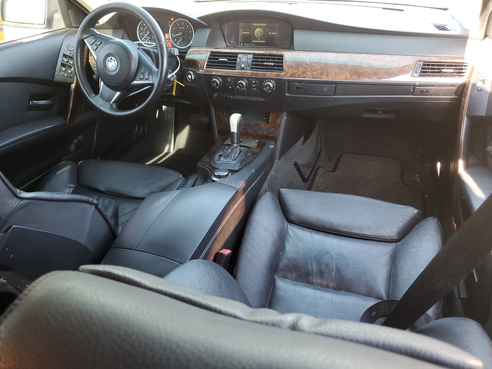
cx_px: 246
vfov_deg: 53.1
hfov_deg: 67.3
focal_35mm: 26
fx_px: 370
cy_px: 184
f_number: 1.5
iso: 71
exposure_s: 1/60.2
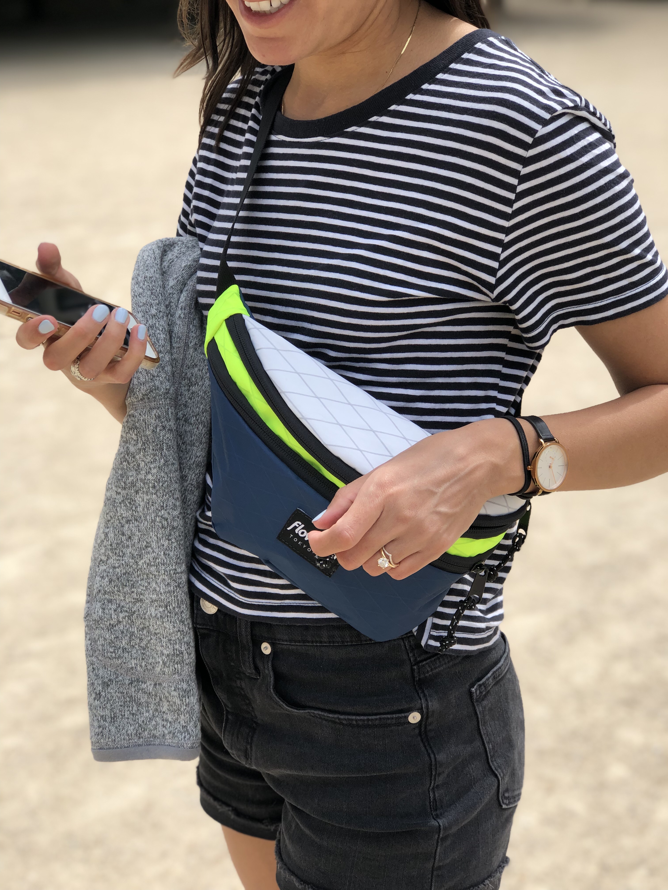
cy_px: 445
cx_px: 334
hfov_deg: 25.7
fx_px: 1467
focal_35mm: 57
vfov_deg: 33.8
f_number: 2.8
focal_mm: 6.6
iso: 20
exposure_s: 1/585
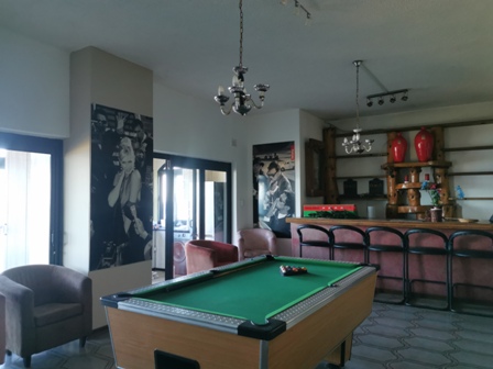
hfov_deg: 65.3
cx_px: 246
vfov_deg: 51.4
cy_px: 184
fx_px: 385
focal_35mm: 27
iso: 200
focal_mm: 5.58
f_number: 1.8
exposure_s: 1/100
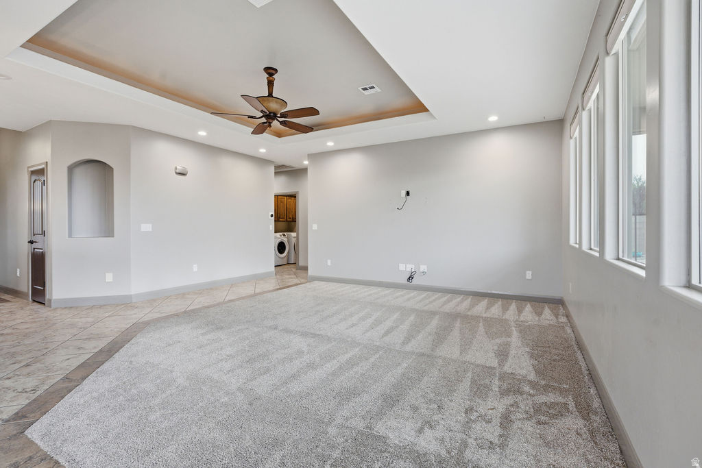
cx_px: 351
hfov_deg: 96.7
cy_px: 234
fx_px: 312
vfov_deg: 73.8
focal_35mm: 16
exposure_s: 1/100
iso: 800
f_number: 7.1
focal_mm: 16
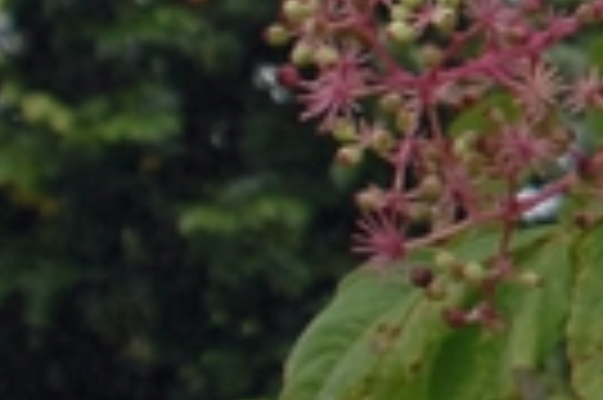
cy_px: -317
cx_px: 2016
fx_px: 5387
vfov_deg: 4.2
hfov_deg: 5.8
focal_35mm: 322
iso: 400
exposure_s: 1/250
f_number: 8
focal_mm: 28
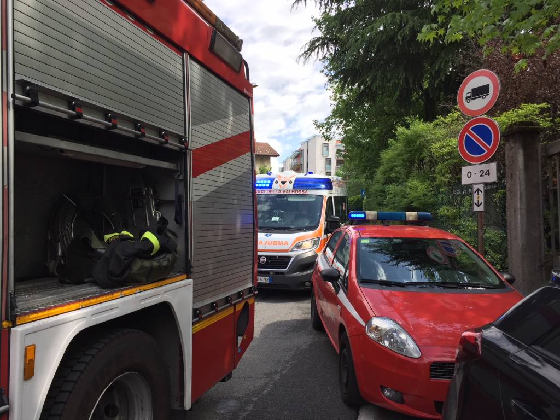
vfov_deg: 48.2
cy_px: 210
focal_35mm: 29
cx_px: 280
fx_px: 469
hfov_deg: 61.7
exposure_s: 1/628
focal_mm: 4.15
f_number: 2.2
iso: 32
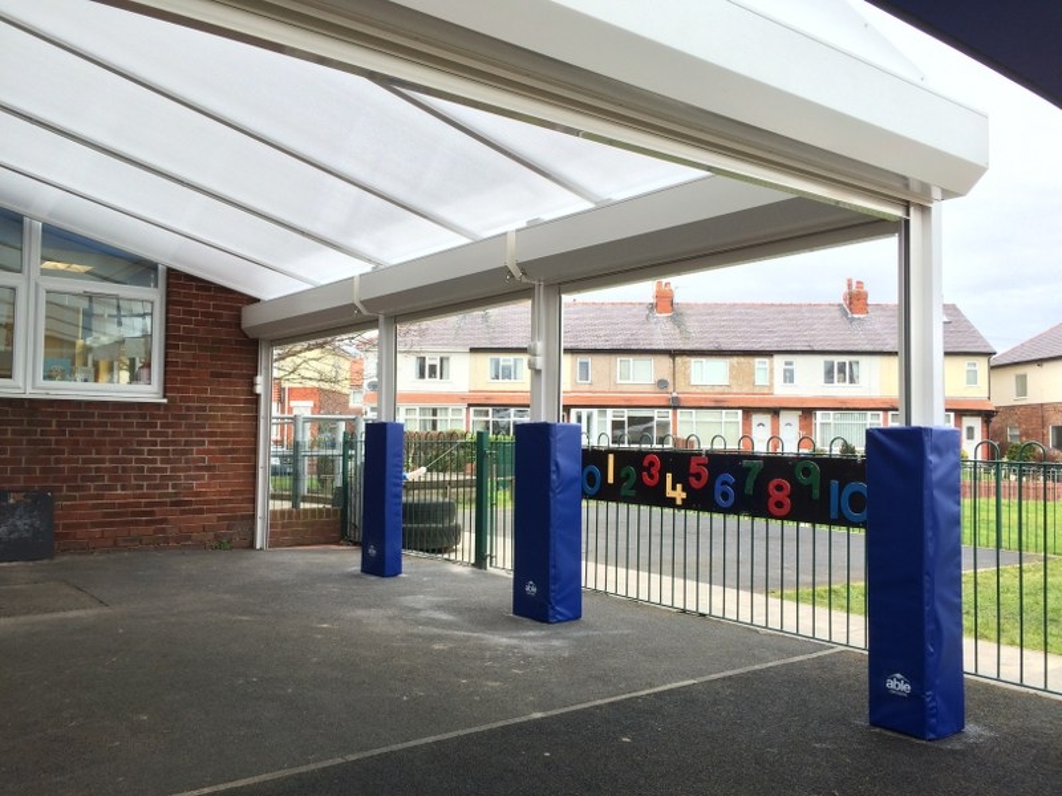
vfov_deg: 48.2
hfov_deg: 61.7
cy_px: 398
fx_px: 890
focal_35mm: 29
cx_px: 531
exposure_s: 1/178
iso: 32
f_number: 2.2
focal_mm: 4.15
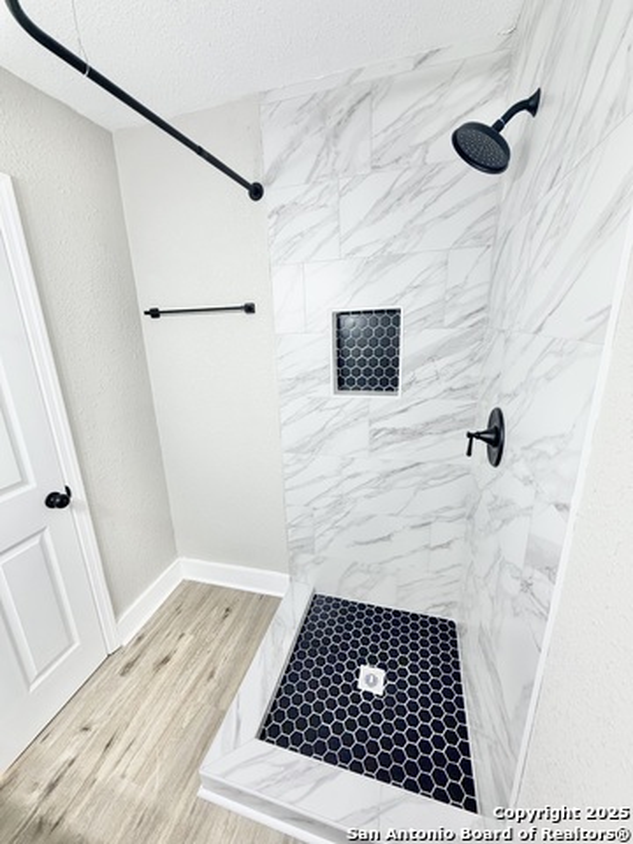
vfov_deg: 102.1
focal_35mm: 14
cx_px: 316
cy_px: 422
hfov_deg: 85.7
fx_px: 341
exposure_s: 1/60
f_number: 2.2
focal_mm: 2.22
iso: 250
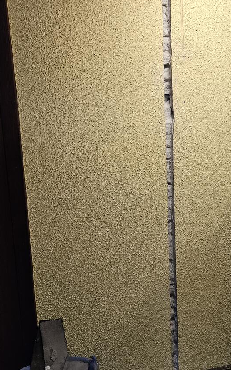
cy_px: 155
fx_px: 333
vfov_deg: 57.8
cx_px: 185
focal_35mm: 33
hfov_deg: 37.0
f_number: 1.8
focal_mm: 5.4
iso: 320
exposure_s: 1/100
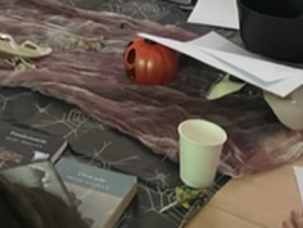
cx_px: -21
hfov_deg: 22.1
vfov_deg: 16.8
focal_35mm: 84
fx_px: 736
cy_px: -46
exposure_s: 1/30
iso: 640
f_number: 1.6
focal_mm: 4.2
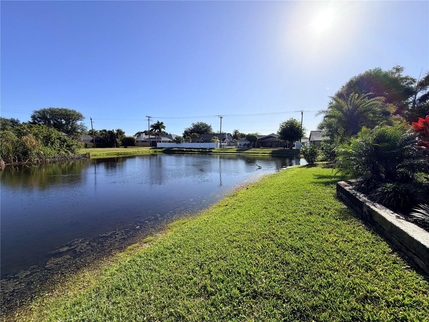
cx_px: 214
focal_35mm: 14
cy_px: 161
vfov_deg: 85.7
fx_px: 174
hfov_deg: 102.1
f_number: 2.2
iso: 25
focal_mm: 2.22
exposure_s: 1/928
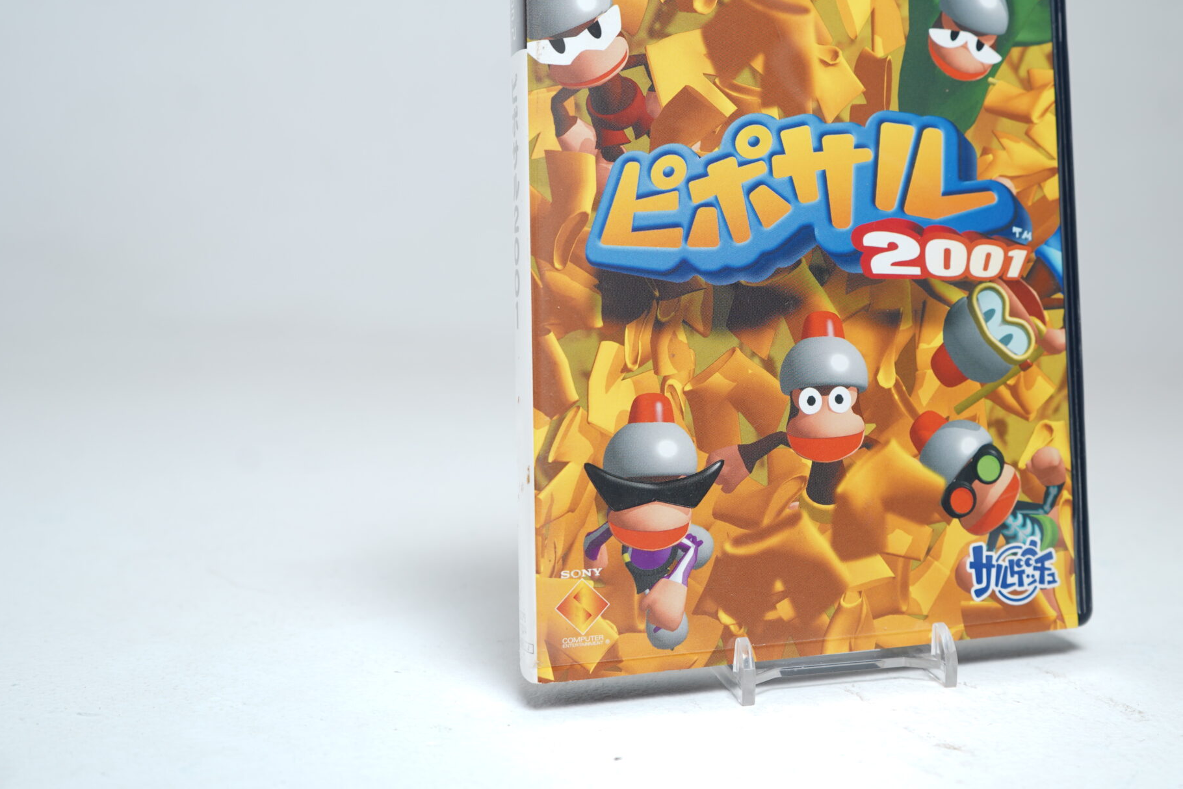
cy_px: 236
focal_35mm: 45
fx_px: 1479
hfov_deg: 43.0
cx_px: 783
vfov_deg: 29.6
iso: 64
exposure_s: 1/4
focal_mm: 32
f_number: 5
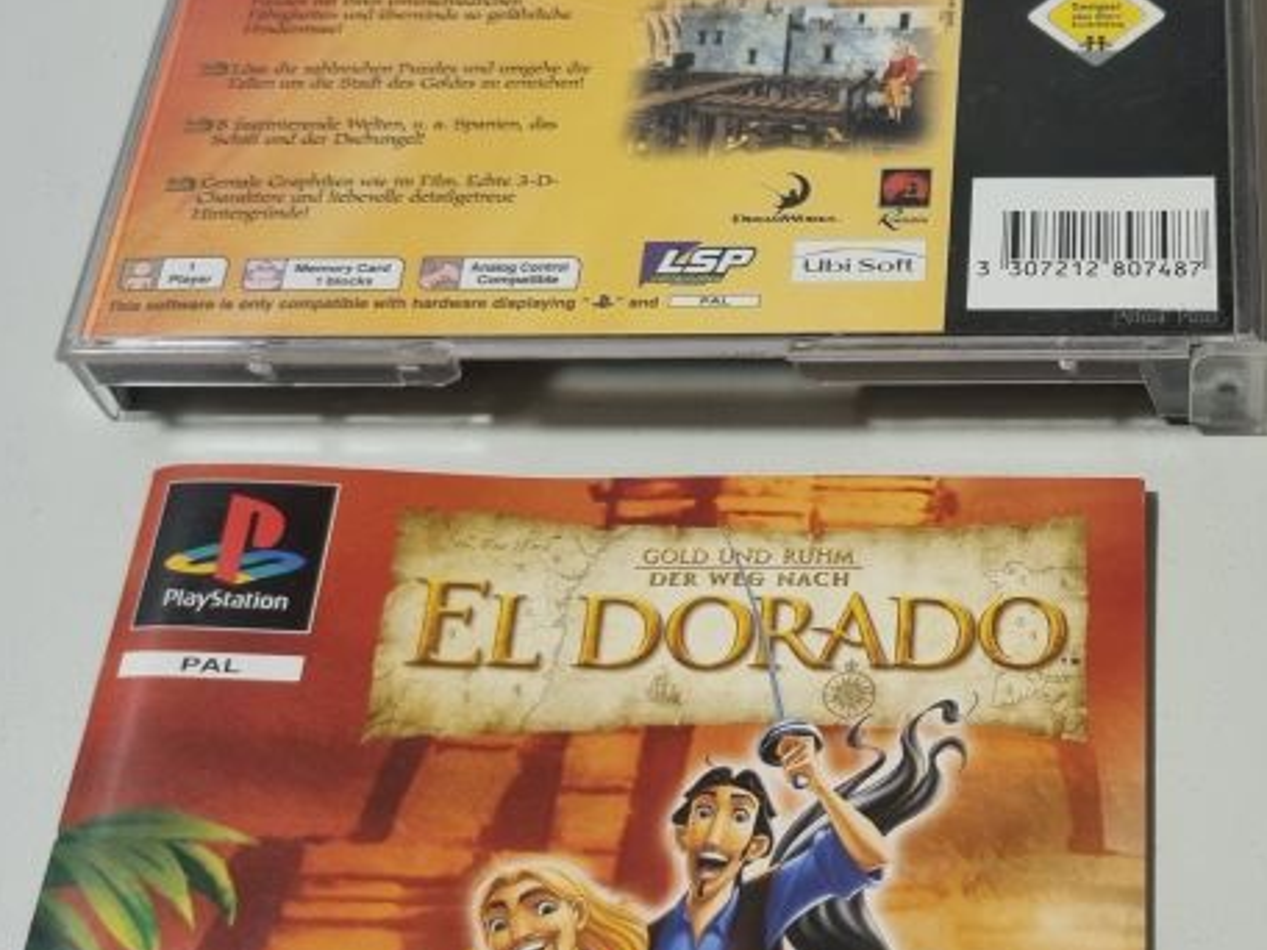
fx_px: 2086
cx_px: 1150
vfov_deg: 25.6
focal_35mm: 57
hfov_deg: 32.1
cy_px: 611
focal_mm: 5.4
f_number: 1.8
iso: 320
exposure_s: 1/50
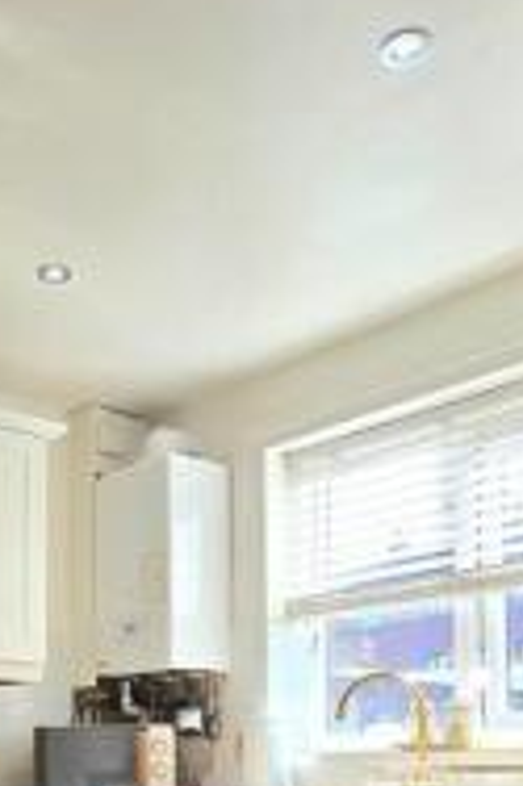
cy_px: 759
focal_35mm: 42
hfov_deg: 30.8
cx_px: 82
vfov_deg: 41.3
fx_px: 917
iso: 50
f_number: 2.2
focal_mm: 2.2
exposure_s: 1/147
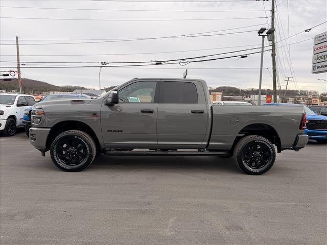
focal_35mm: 24
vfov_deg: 56.8
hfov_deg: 71.6
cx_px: 164
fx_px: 227
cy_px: 122
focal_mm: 6.76
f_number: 1.78
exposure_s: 1/2110
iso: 80
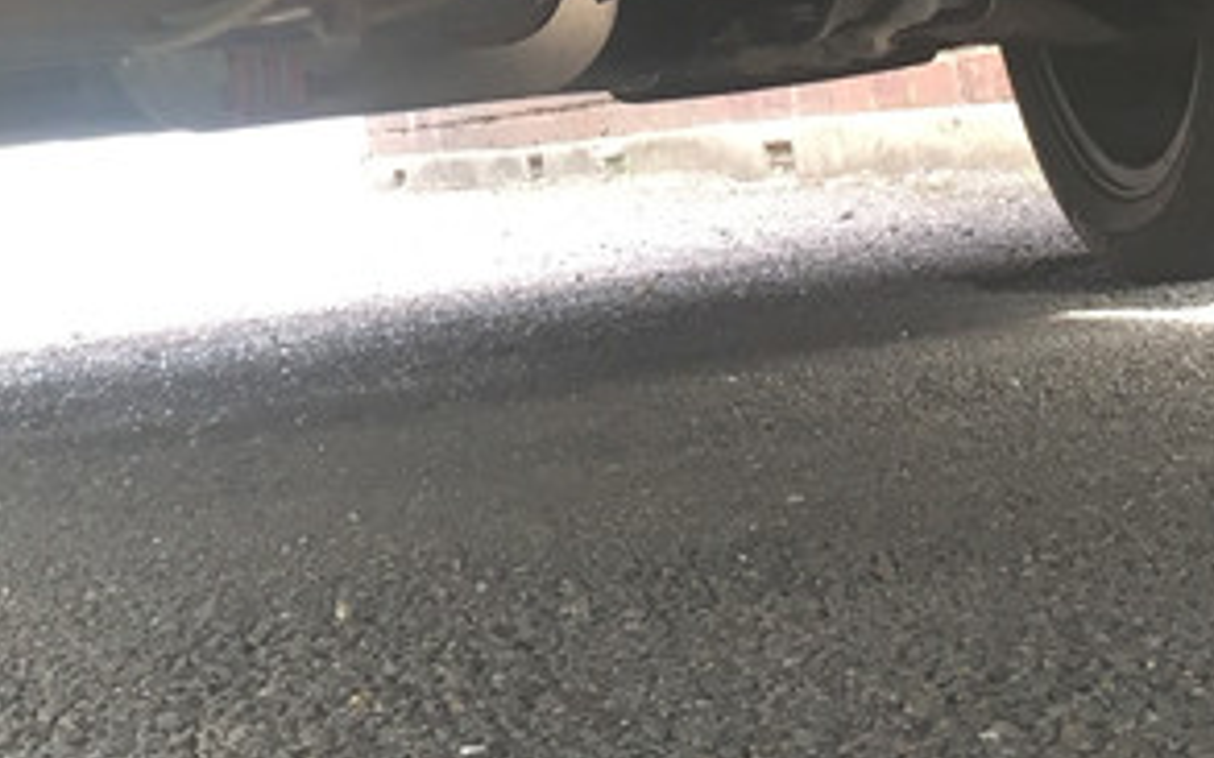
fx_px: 3705
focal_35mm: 112
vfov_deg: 11.2
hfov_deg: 18.5
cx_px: 383
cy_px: -393
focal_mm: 4.15
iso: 80
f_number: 2.2
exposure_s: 1/33
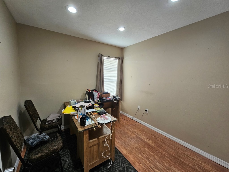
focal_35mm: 13
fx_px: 86
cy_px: 86
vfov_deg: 89.9
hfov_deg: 106.2
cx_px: 114
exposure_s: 1/60
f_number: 2.2
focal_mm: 2.2
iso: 125
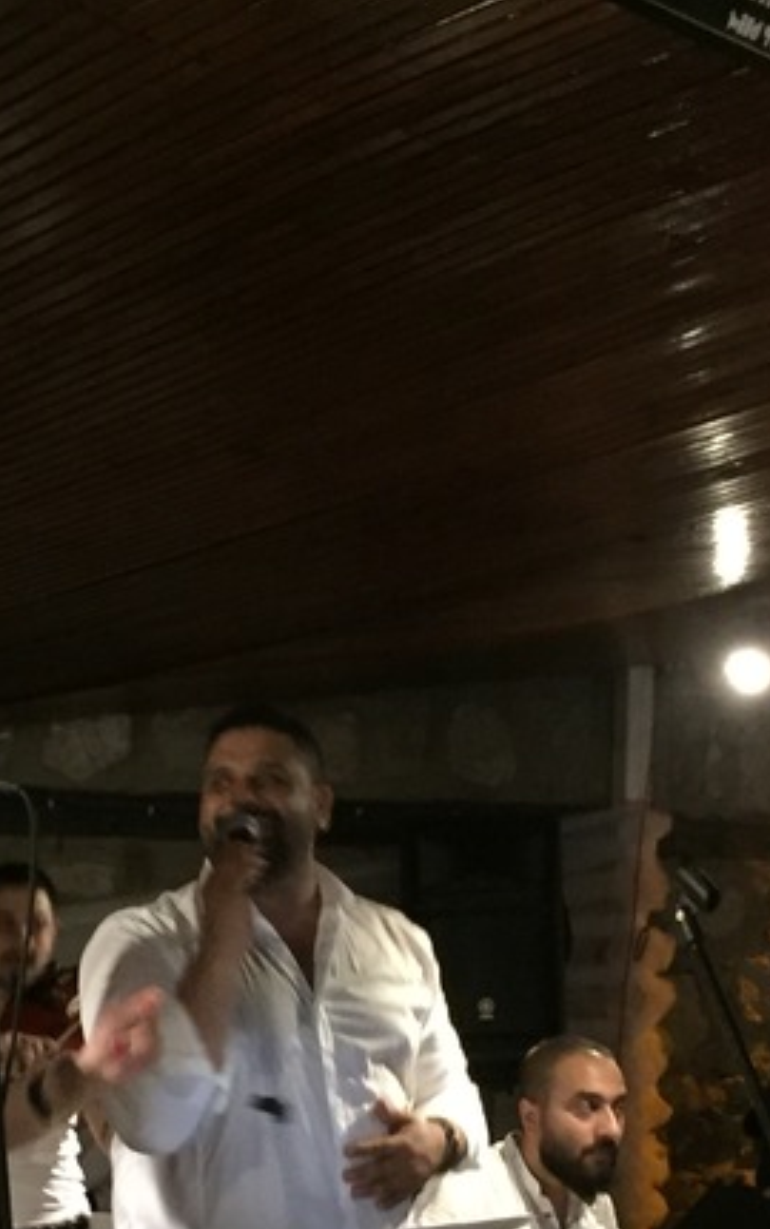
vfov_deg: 27.3
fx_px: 2447
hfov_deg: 17.8
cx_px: 197
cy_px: 1072
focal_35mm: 73
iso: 500
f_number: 2.2
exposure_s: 1/17
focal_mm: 4.15
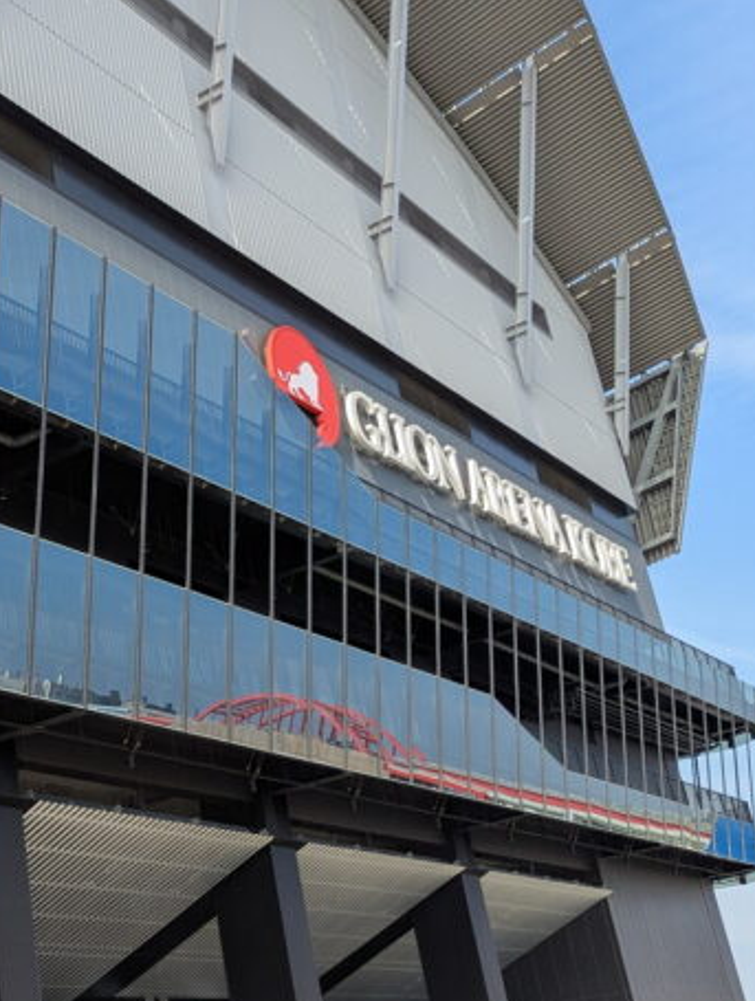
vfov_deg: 35.5
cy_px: 471
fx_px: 1565
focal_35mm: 54
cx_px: 52
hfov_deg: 26.1
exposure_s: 1/1230
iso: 43
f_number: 1.85
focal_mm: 6.81
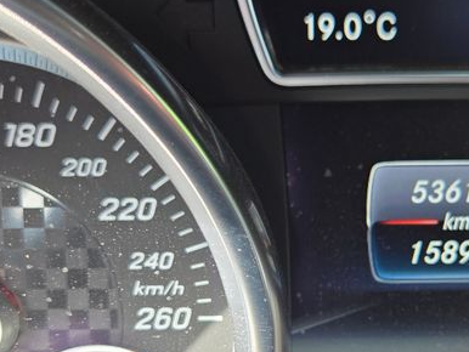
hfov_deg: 31.2
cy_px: 248
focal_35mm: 61
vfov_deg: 23.9
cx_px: 341
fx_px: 827
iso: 50
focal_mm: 5.4
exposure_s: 1/150
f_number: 1.8
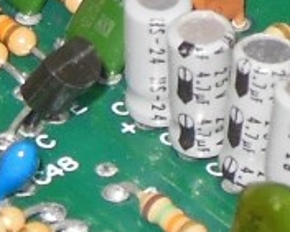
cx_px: 224
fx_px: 919
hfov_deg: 17.8
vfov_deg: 14.4
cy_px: 81
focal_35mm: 107
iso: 200
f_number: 7.5
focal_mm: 7.7
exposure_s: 1/30
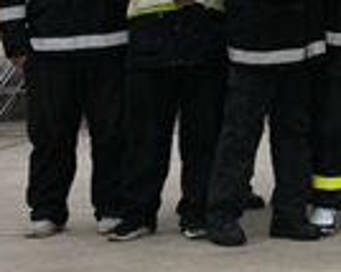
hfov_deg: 10.4
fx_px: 1715
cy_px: -145
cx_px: 697
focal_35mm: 170
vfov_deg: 8.8
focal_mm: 27
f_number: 8
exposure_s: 1/500
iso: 200
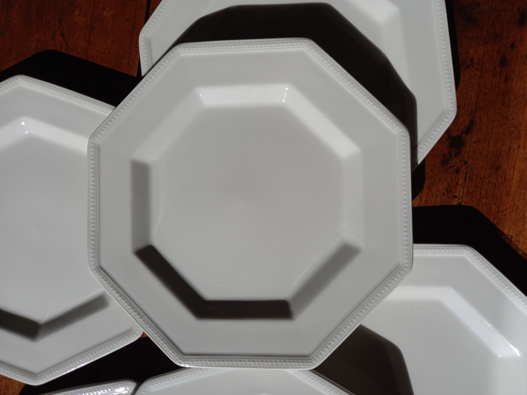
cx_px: 264
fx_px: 381
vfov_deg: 54.9
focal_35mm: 25
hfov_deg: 69.4
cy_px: 198
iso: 32
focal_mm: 4.6
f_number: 2
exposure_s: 1/2137
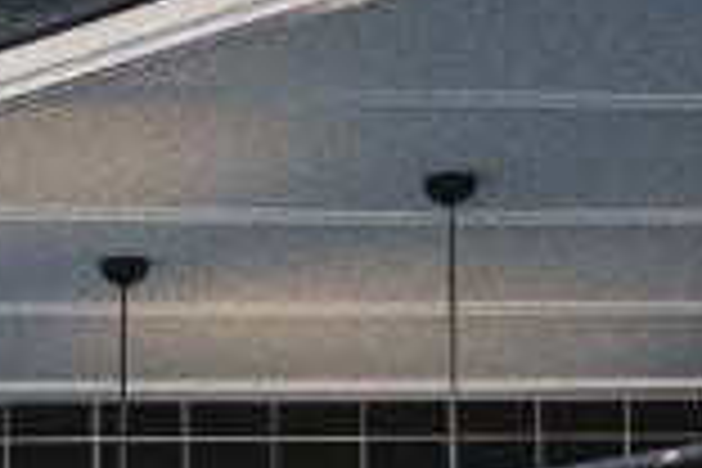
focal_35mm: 177
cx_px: -504
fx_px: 3451
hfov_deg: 11.0
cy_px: 1130
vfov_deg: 7.3
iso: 800
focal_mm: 16
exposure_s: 1/1700
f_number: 1.4
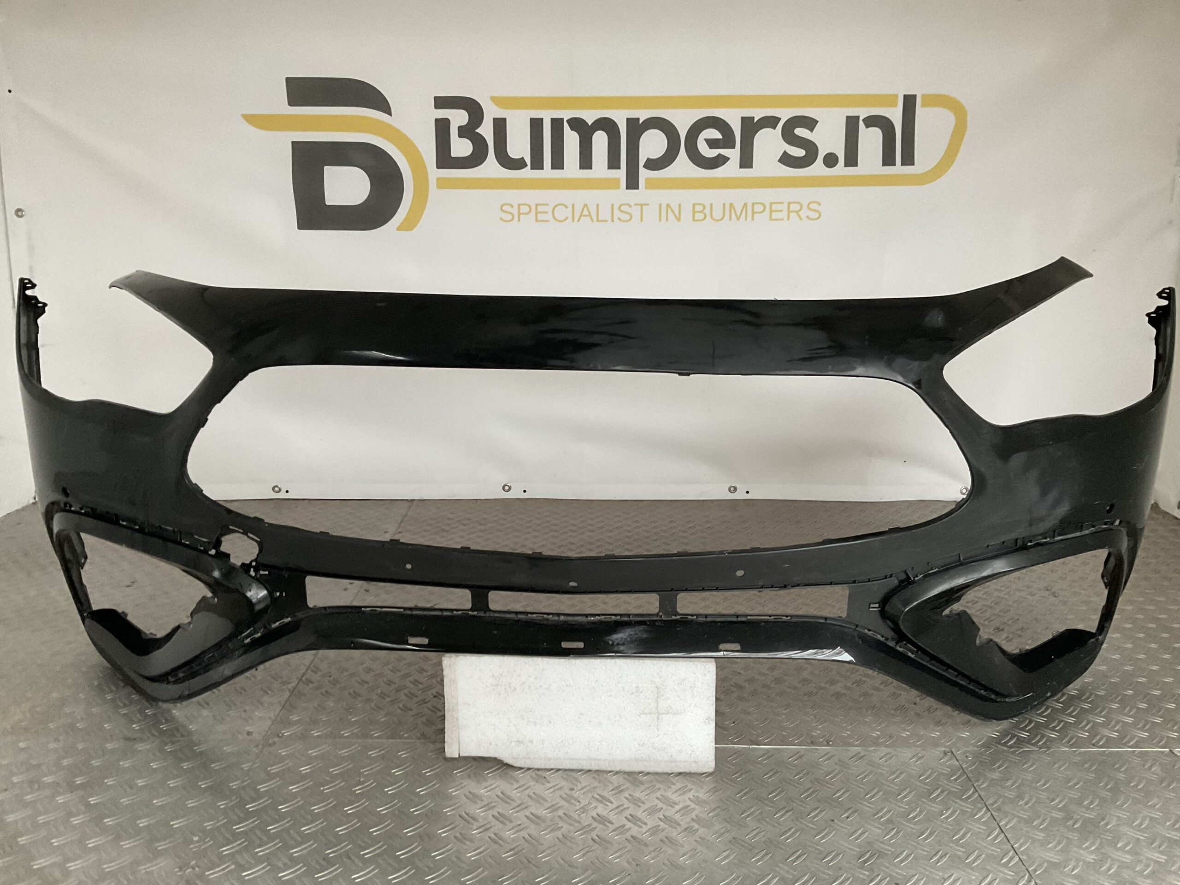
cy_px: 442
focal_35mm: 29
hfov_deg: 61.7
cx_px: 590
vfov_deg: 48.2
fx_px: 989
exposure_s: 1/60
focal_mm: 3
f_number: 1.8
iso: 200
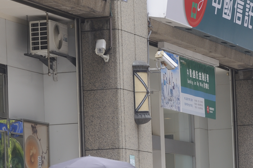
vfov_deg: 5.4
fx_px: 1784
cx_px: 159
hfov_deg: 8.1
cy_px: 107
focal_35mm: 254
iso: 500
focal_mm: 90
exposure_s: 1/160
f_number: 5.6
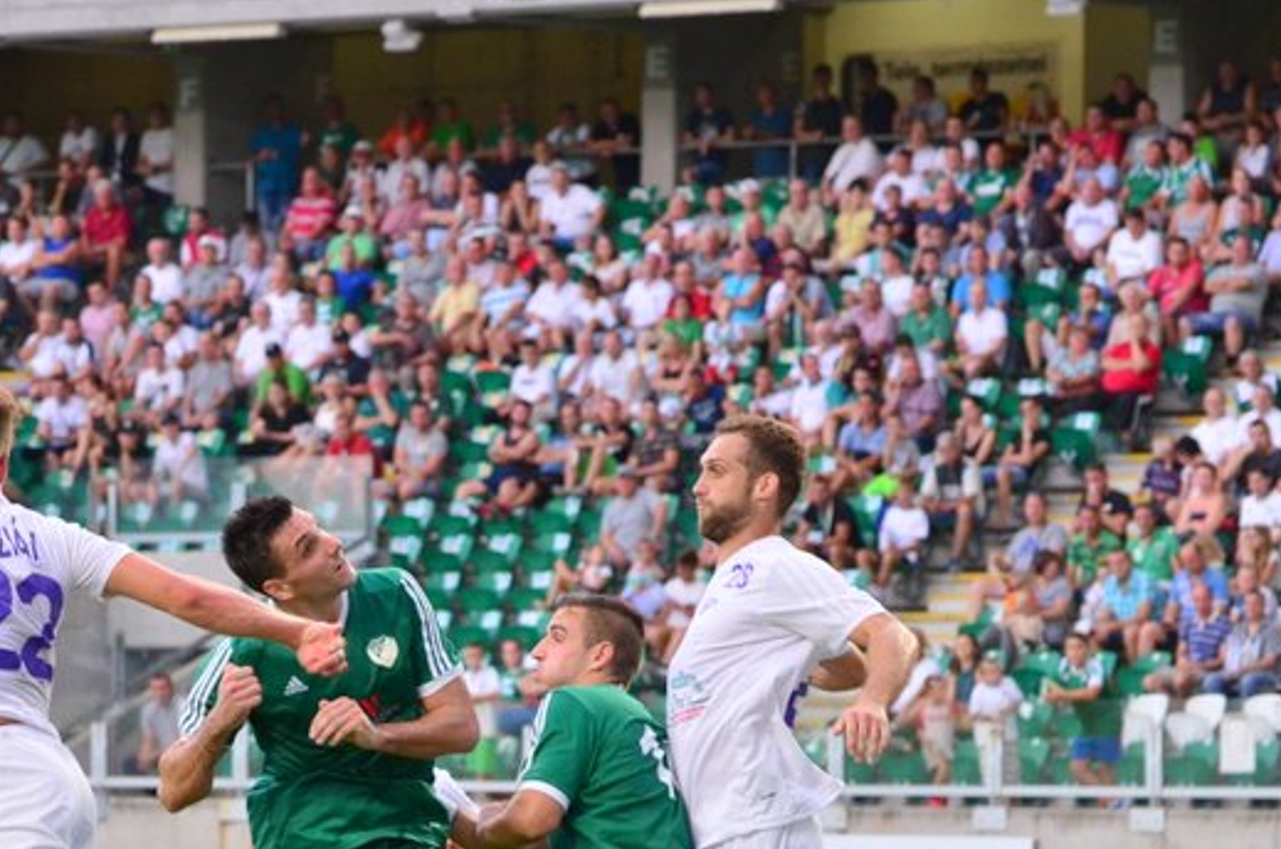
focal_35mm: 286
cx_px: 274
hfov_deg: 7.2
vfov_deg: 4.8
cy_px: 679
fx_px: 10158
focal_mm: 110
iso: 1600
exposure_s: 1/400
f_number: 5
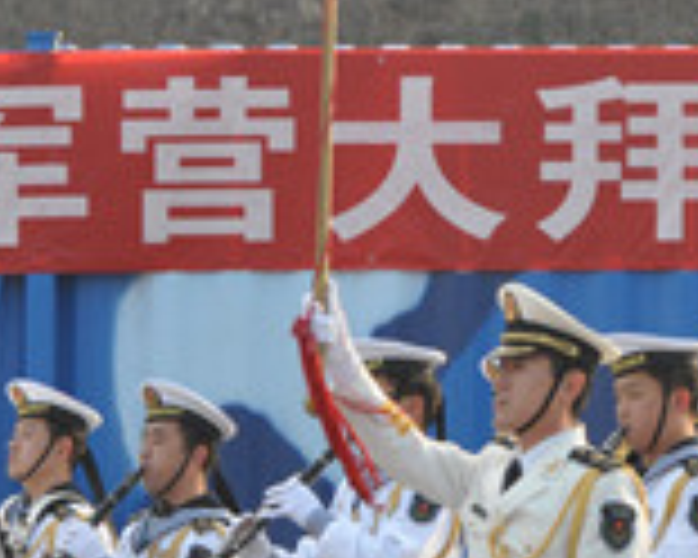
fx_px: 8635
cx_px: 342
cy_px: 590
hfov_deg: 4.6
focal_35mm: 418
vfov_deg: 3.7
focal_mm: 92
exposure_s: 1/100
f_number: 10
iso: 640
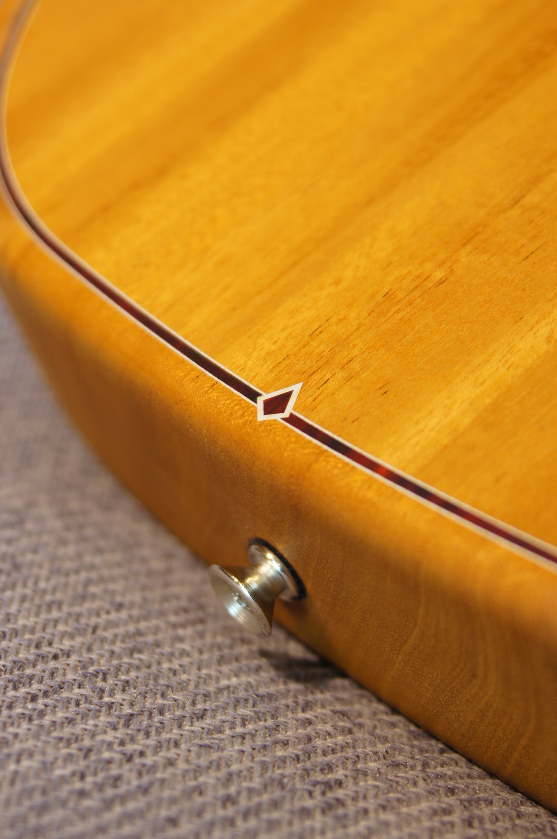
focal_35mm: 105
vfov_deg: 19.5
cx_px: 278
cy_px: 420
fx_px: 2443
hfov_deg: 13.0
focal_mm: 70
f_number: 4.5
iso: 100
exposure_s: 1/5
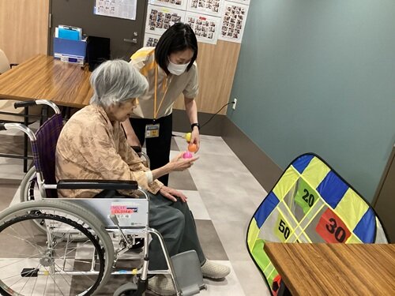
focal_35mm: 31
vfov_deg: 45.4
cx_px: 198
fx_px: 354
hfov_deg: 58.4
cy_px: 148
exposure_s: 1/60
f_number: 2.4
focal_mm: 3.3
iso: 250
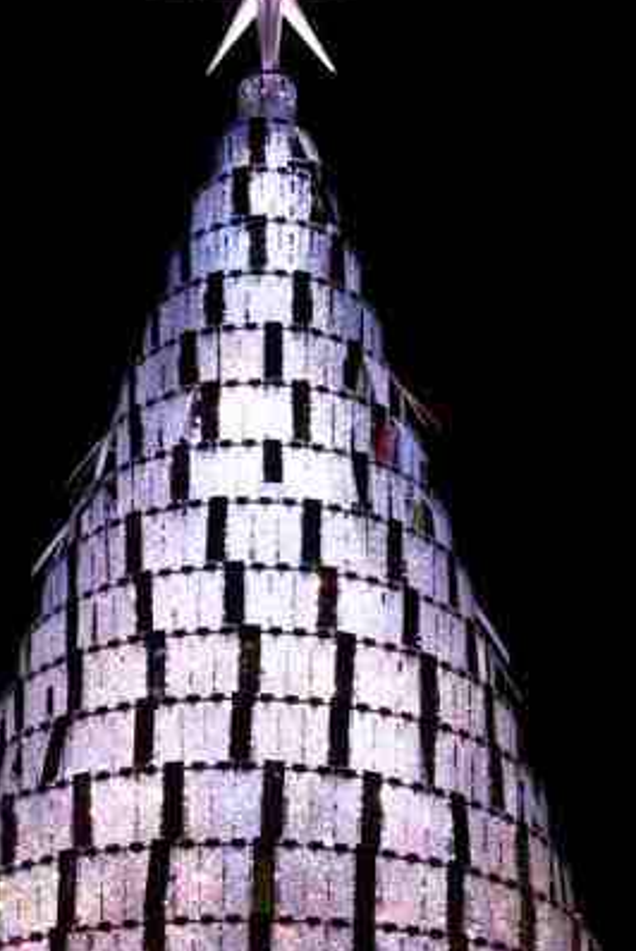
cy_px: 1054
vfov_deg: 21.4
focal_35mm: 90
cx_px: 236
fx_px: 2381
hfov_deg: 15.2
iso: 200
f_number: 11
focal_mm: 35
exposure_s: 1/3
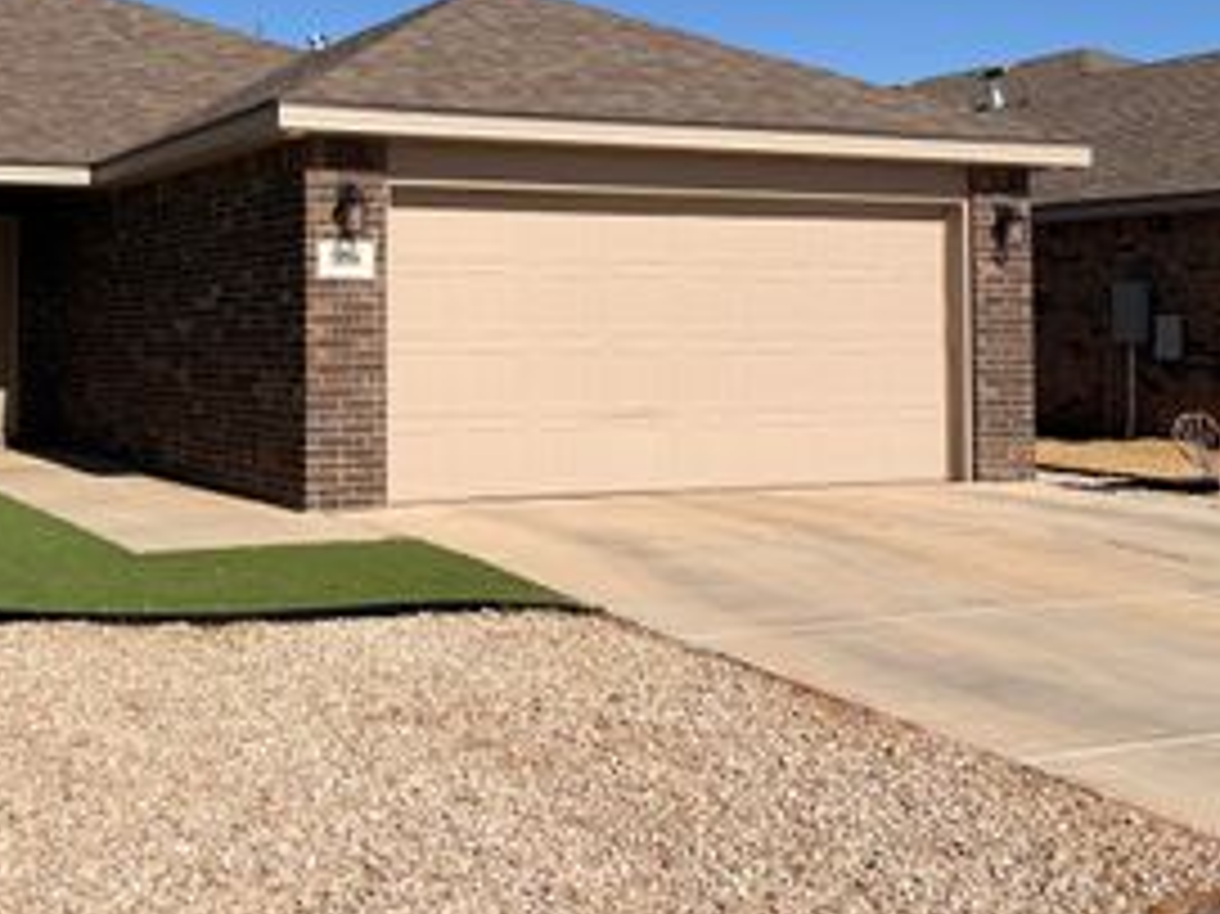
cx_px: 333
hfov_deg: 38.8
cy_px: 272
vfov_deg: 29.9
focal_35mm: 48
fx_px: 1691
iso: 50
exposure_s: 1/6993
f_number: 1.6
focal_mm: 5.96
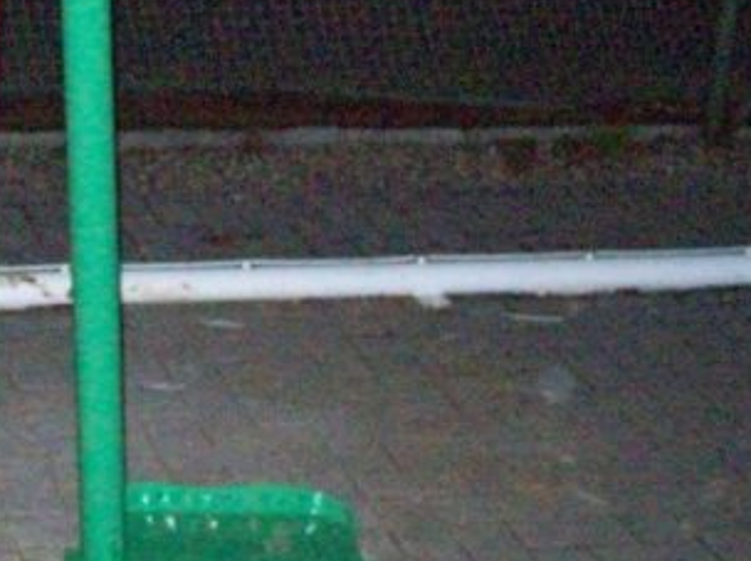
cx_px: -54
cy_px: 164
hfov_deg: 20.6
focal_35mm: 91
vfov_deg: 16.1
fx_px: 1971
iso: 800
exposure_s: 1/128
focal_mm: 6
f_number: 2.7
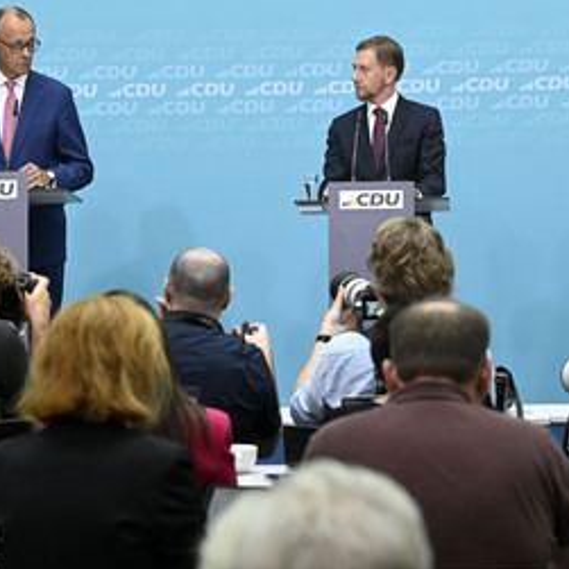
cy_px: 261
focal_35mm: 145
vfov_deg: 12.0
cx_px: 355
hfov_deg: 12.0
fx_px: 2697
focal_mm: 95
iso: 4000
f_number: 5.6
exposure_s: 1/500
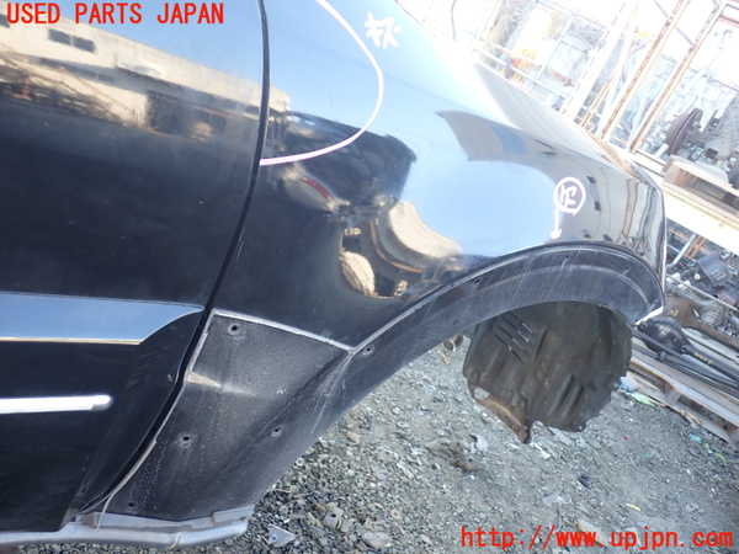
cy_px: 277
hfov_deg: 60.0
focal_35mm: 30
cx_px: 370
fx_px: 640
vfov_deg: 46.8
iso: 125
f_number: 2.3
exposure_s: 1/60
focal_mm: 5.4
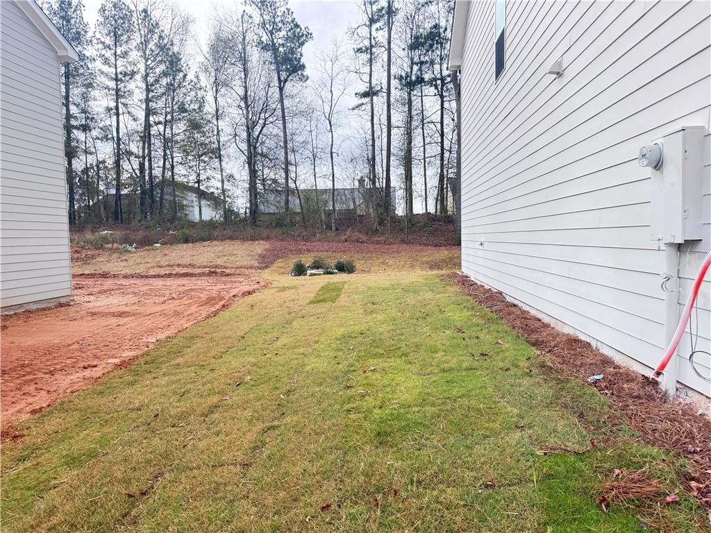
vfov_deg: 56.8
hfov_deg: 71.6
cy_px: 266
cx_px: 356
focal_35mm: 24
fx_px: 493
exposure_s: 1/503
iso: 80
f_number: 1.78
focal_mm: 6.76
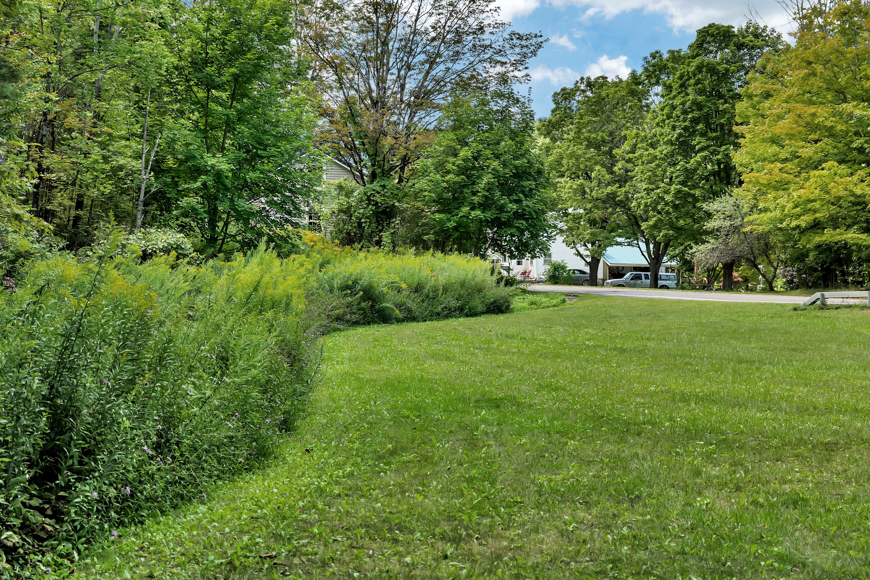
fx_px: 1450
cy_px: 290
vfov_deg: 22.6
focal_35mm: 60
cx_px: 435
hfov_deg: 33.4
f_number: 7.1
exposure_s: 1/200
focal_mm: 60
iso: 800
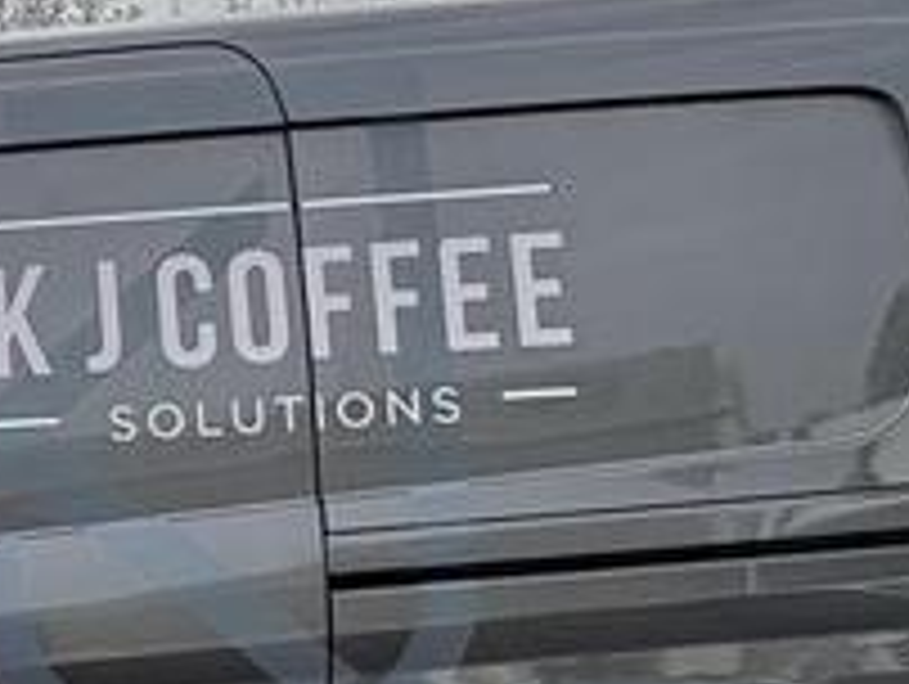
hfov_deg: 25.4
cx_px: -360
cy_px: 490
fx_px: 1630
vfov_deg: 23.5
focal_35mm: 62
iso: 40
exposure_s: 1/756
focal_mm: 2.22
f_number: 2.2
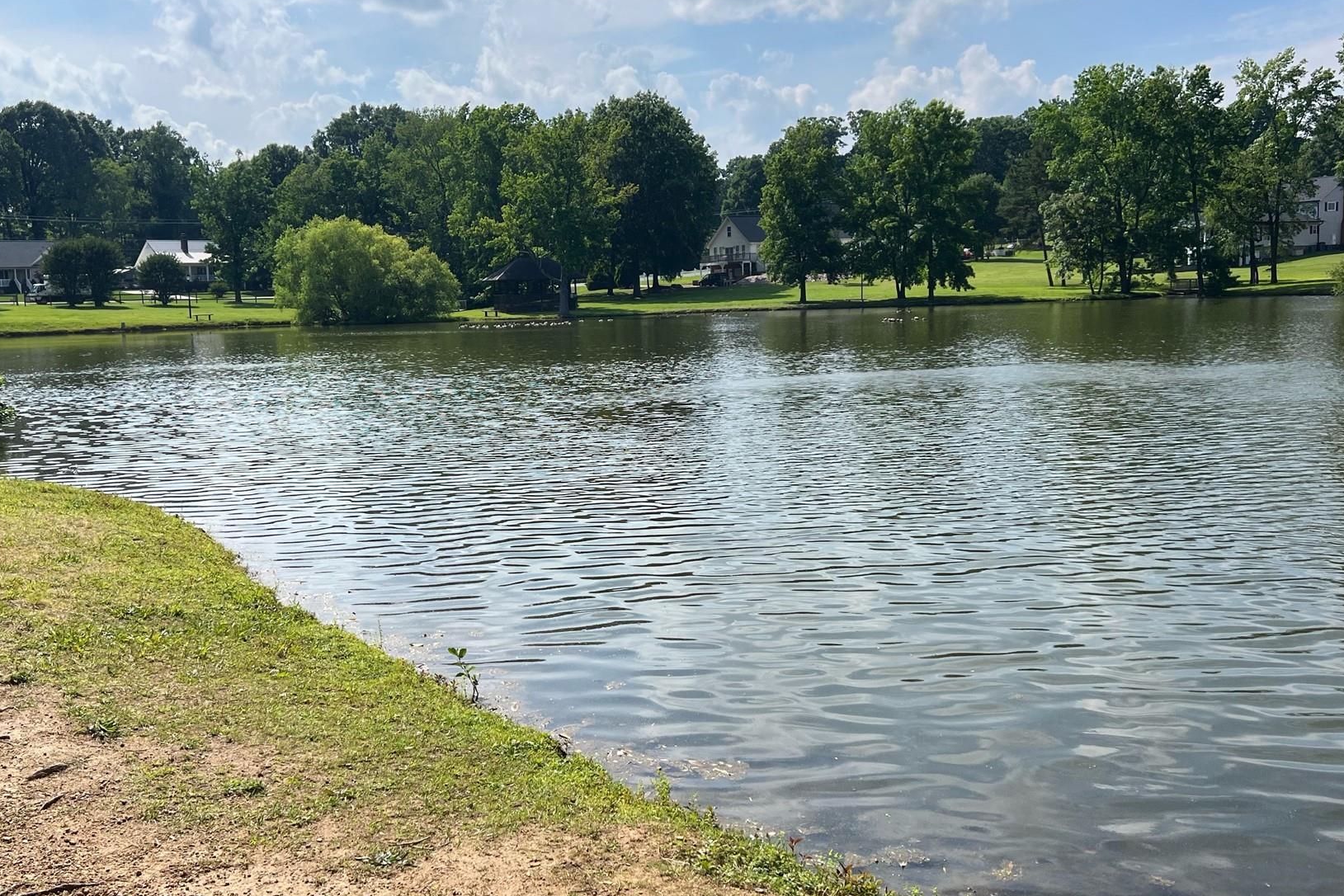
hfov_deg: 55.7
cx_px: 620
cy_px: 441
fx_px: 1269
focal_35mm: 34
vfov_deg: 38.9
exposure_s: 1/6211
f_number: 1.5
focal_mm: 5.7
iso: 50
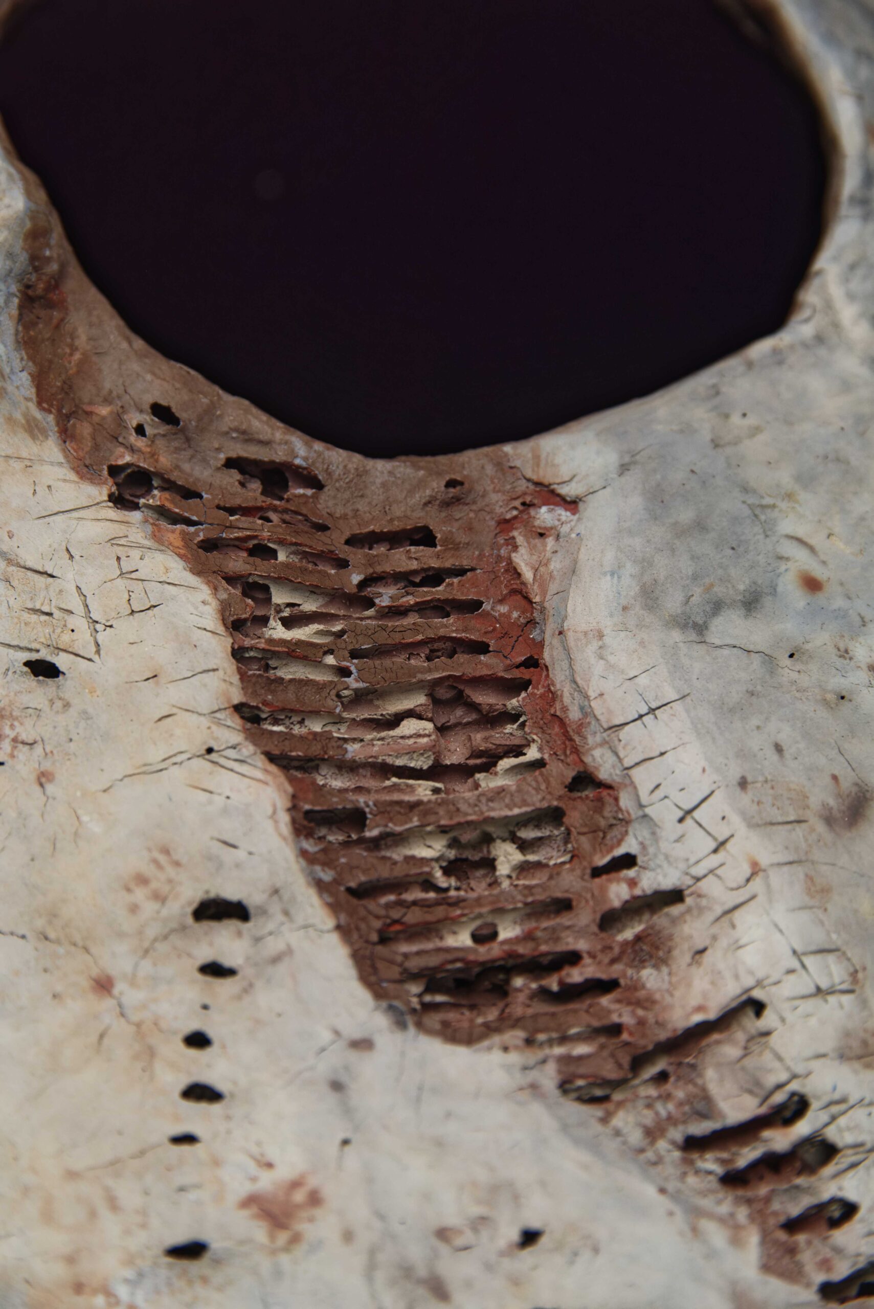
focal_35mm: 105
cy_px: 654
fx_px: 3820
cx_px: 437
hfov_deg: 13.1
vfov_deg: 19.4
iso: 1000
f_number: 7.1
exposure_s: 1/80
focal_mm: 105
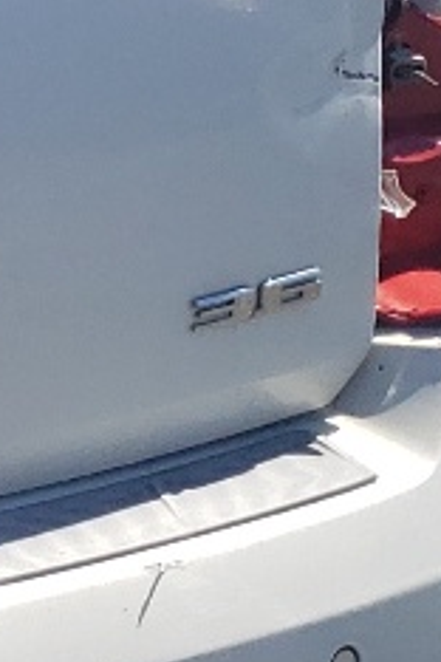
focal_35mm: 185
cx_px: -857
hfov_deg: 6.7
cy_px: 291
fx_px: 3399
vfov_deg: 11.1
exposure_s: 1/2500
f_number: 1.5
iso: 50
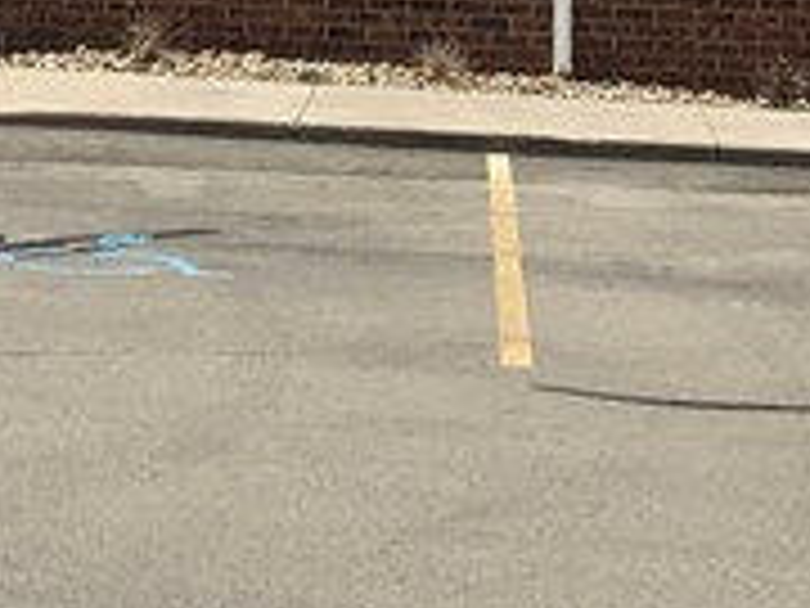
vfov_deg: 8.8
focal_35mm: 159
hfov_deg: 12.3
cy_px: -631
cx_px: -18
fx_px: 3721
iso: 20
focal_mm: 4
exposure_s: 1/3472
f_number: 1.8
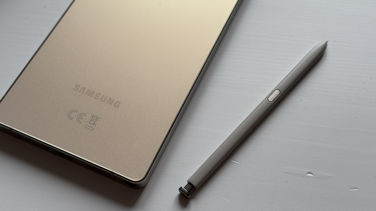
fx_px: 528
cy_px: 89
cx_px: 187
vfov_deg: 22.6
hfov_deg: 39.2
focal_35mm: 53
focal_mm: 6.76
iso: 64
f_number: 1.78
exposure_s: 1/121
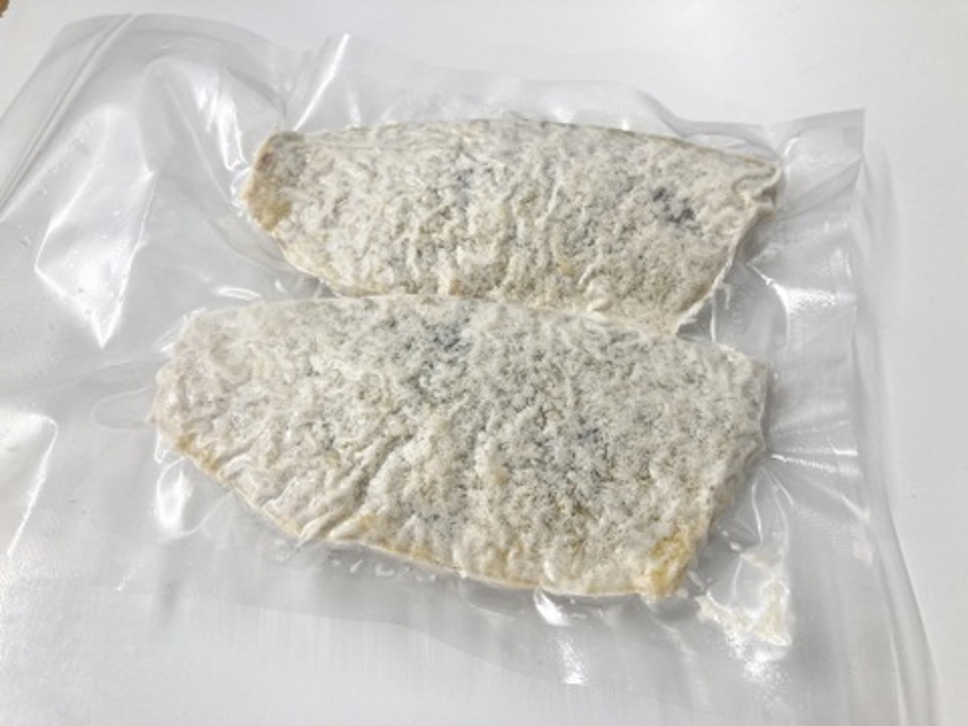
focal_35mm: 28
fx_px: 783
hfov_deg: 63.4
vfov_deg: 49.7
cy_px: 363
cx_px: 484
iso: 80
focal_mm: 3.99
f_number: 1.8
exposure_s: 1/120
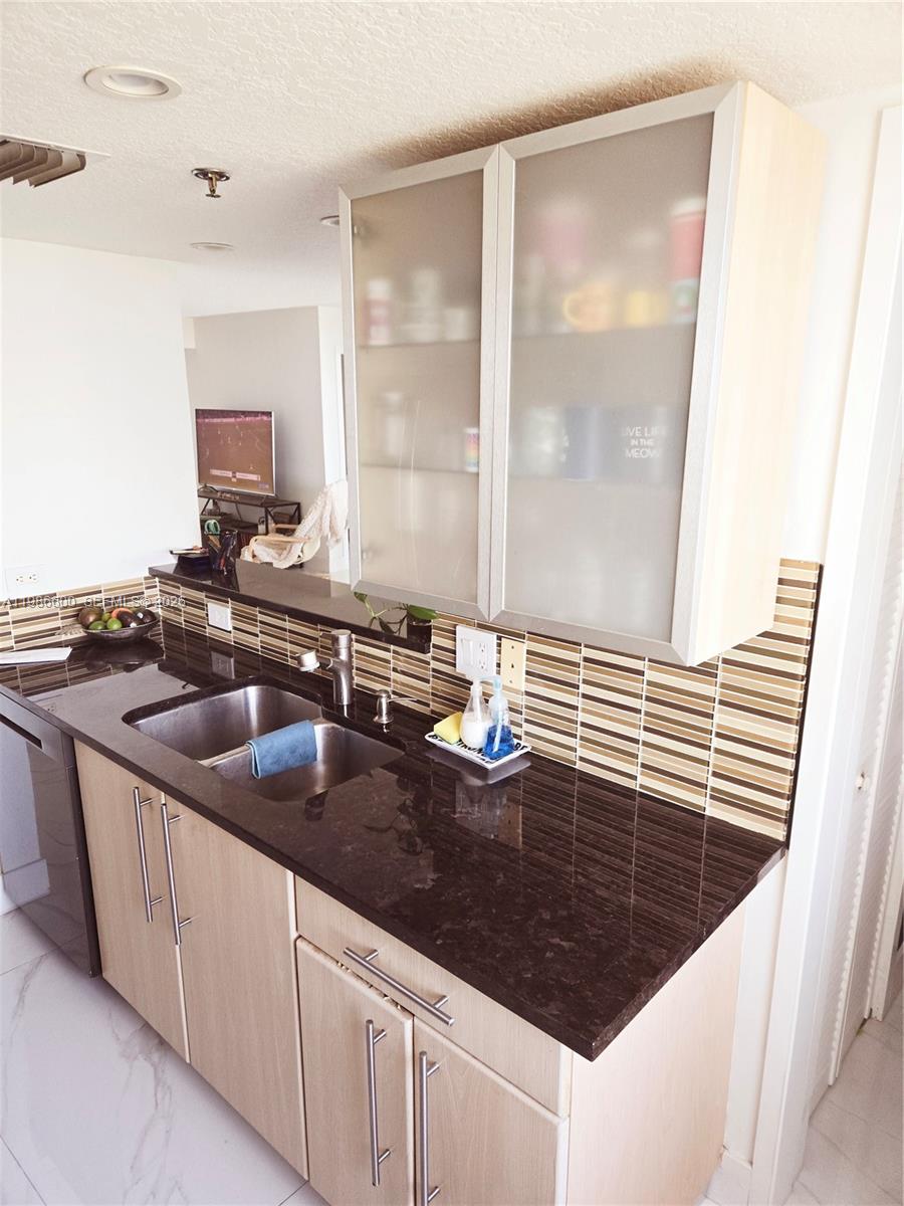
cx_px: 452
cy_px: 603
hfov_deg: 58.9
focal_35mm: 23
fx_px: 801
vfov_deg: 73.9
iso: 200
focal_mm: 5.4
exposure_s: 1/120
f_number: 1.8
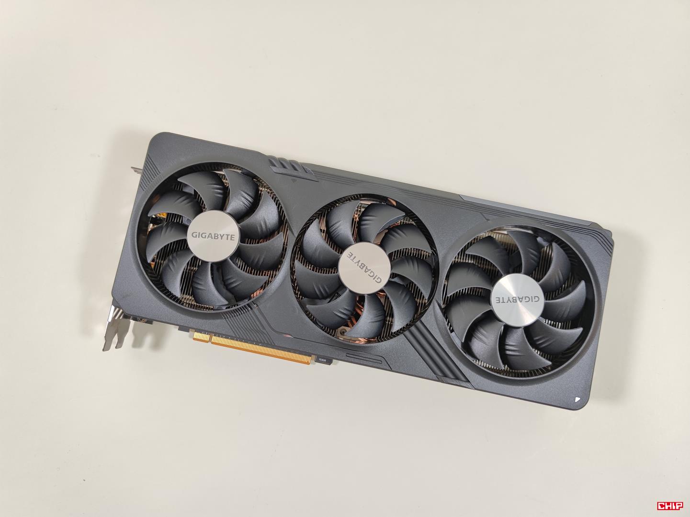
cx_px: 345
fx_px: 498
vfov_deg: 54.9
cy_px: 258
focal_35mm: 25
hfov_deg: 69.4
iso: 73
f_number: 1.85
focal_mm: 6.78
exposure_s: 1/100
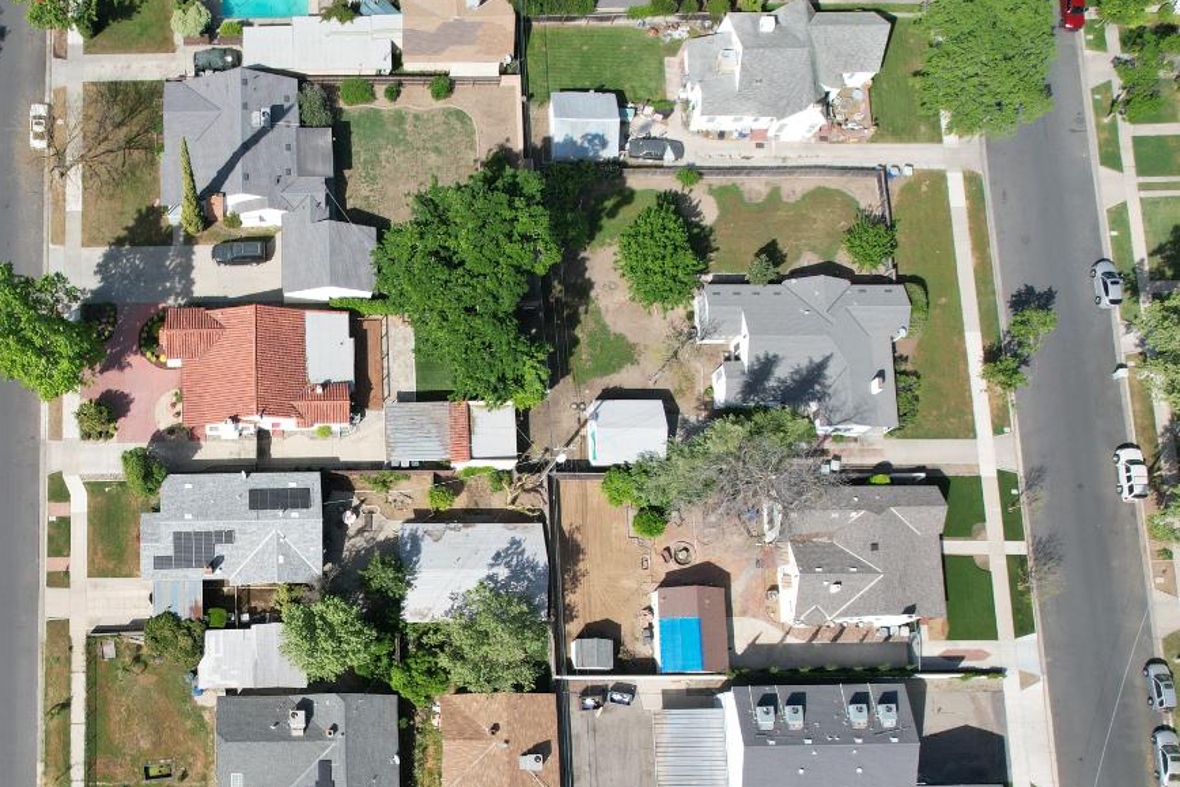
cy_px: 595
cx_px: 220
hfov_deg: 47.6
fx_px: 1246
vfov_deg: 34.3
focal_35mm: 38
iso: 130
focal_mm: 8.38
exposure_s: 1/1600
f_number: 2.8
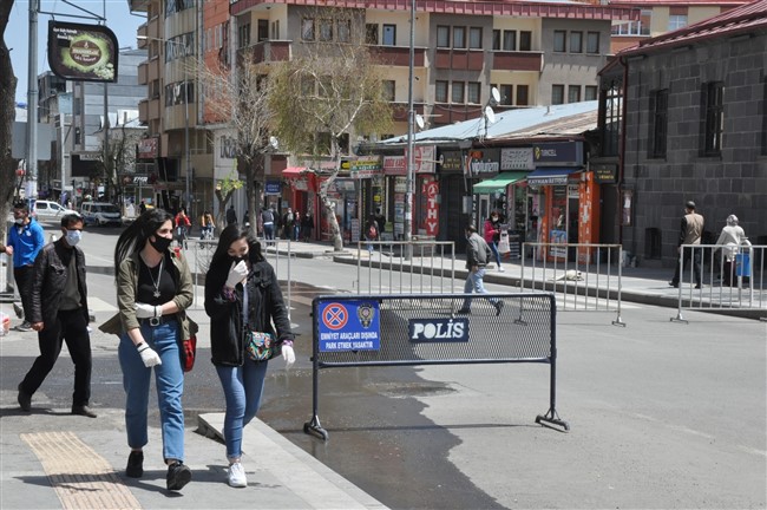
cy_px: 255
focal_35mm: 68
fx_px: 1437
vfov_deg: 20.1
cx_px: 384
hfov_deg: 29.9
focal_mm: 45
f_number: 13
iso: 1000
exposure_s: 1/640
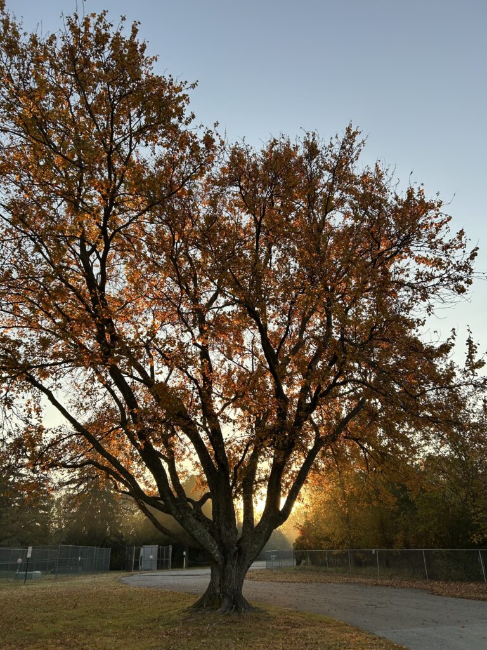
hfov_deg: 53.1
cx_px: 244
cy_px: 325
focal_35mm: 26
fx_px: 488
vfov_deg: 67.3
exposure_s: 1/621
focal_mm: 5.7
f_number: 1.5
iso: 50
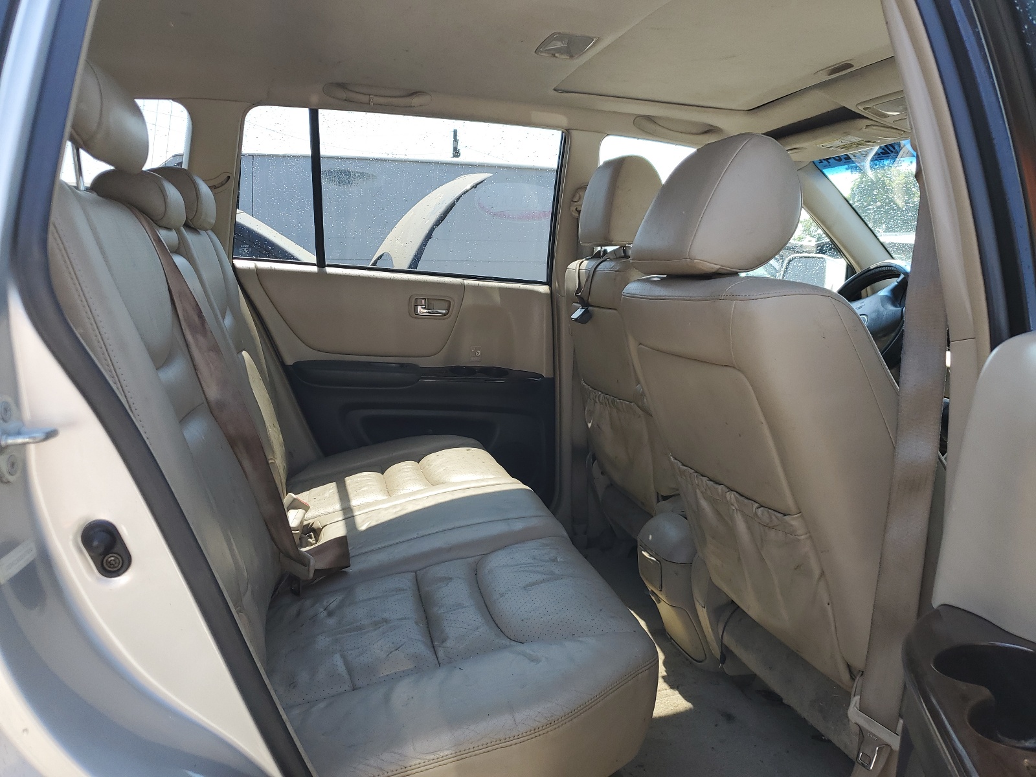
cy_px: 388
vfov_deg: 53.1
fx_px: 778
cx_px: 518
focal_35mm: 26
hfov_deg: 67.3
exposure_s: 1/476
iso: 50
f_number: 1.5
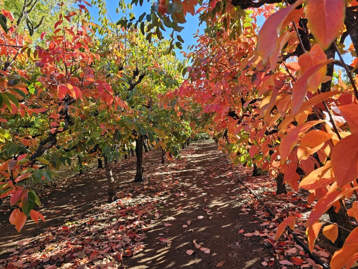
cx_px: 179
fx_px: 238
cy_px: 134
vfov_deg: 58.9
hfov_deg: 73.9
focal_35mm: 23
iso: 20
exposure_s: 1/199
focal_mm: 6.3
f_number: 1.7
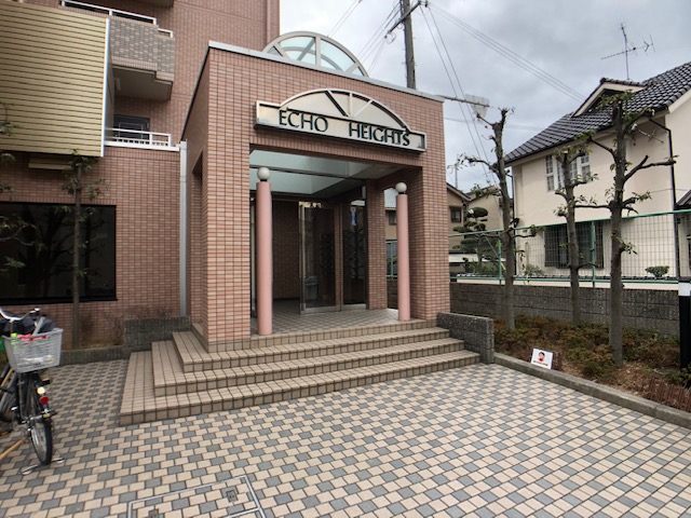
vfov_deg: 49.7
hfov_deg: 63.4
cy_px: 259
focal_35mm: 28
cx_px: 346
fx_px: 559
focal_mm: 4
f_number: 1.8
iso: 20
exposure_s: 1/333
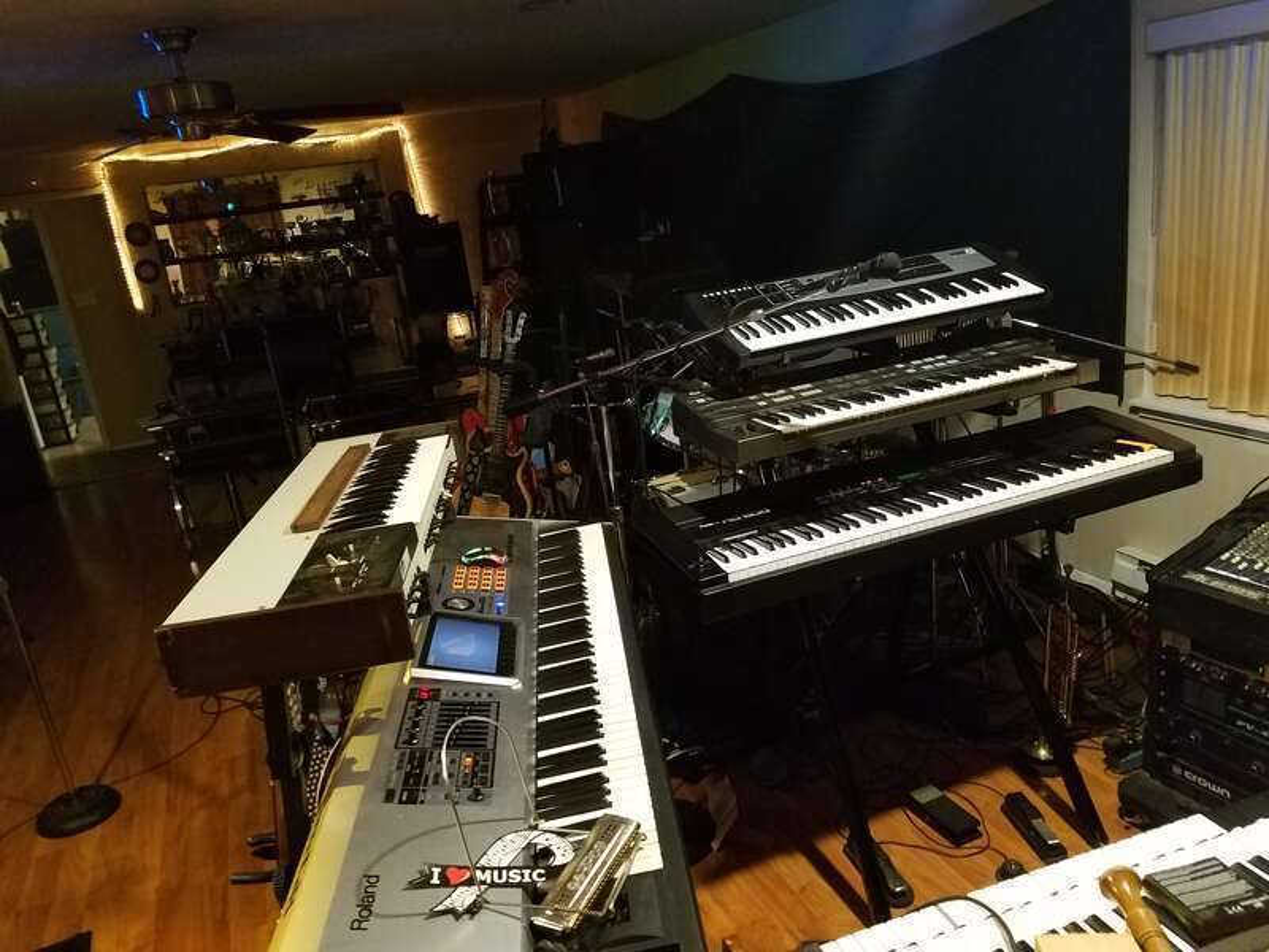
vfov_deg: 53.1
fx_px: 953
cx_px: 634
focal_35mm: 26
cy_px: 476
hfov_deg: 67.3
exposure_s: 1/30
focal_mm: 4.2
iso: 800
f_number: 1.7
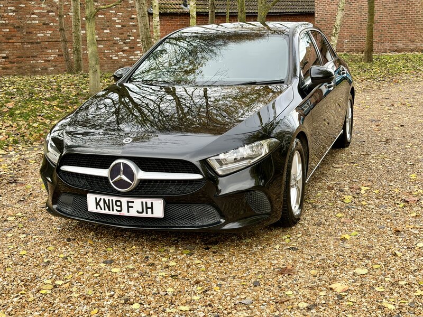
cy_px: 158
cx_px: 212
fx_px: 587
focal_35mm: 48
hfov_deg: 39.7
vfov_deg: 30.3
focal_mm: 6.76
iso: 64
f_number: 1.78
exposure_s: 1/254
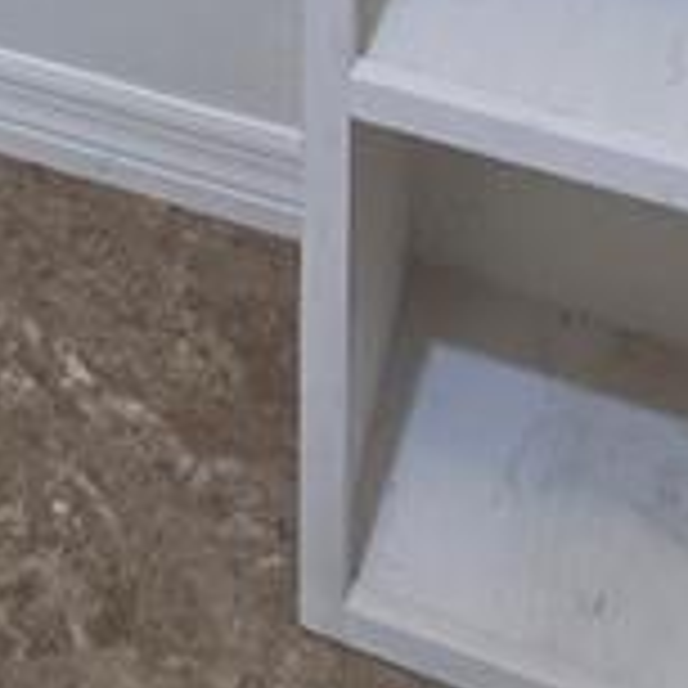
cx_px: -333
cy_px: -994
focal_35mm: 90
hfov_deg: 17.4
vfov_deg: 13.6
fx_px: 2024
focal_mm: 2.2
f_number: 1.9
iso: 200
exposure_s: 1/120
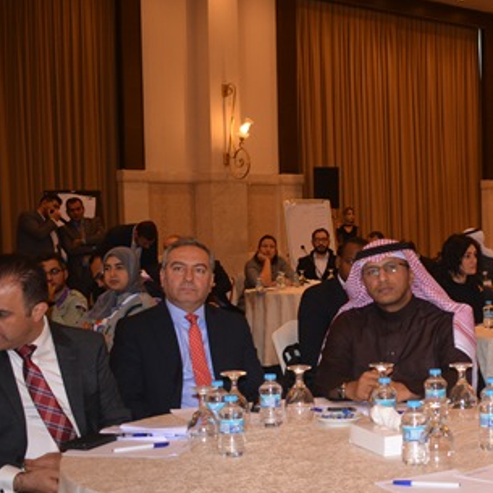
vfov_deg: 26.0
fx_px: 1063
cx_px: 436
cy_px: 307
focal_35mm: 66
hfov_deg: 25.4
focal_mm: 22
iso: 500
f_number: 3.8
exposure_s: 1/60
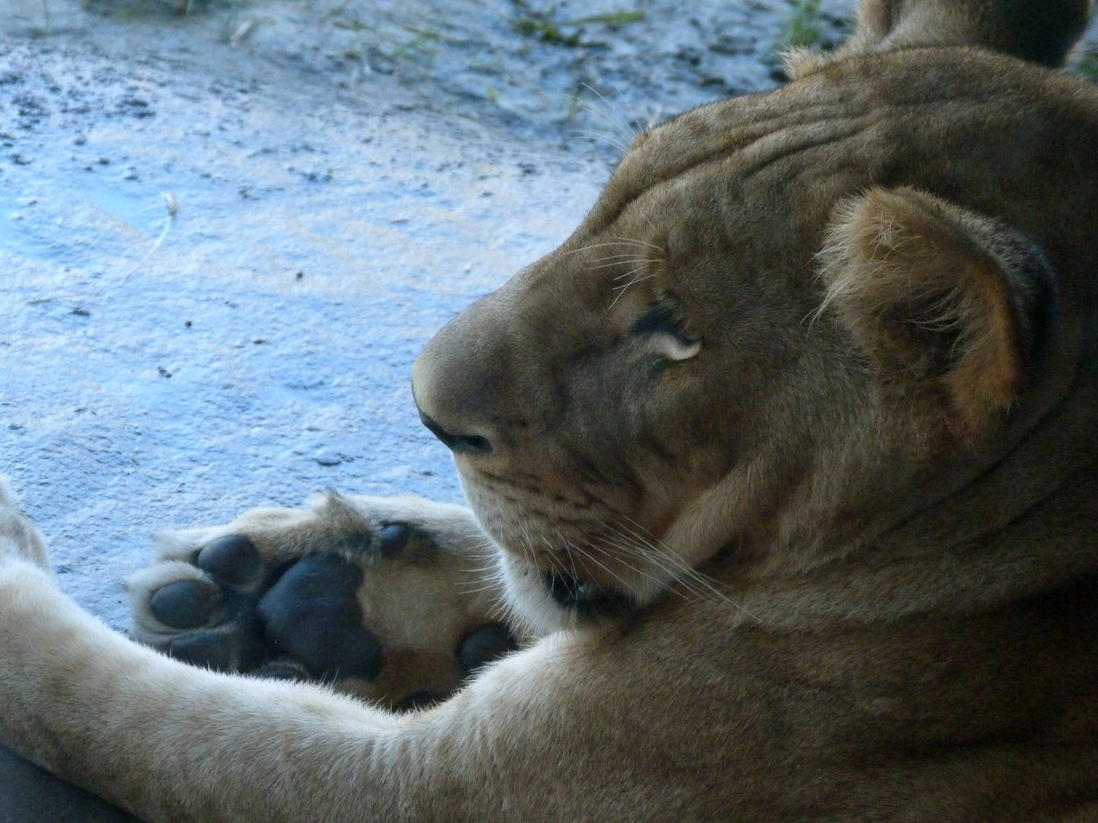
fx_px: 5012
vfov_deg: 9.4
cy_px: 412
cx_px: 549
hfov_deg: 12.5
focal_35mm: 158
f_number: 3.7
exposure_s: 1/200
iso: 800
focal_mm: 28.4
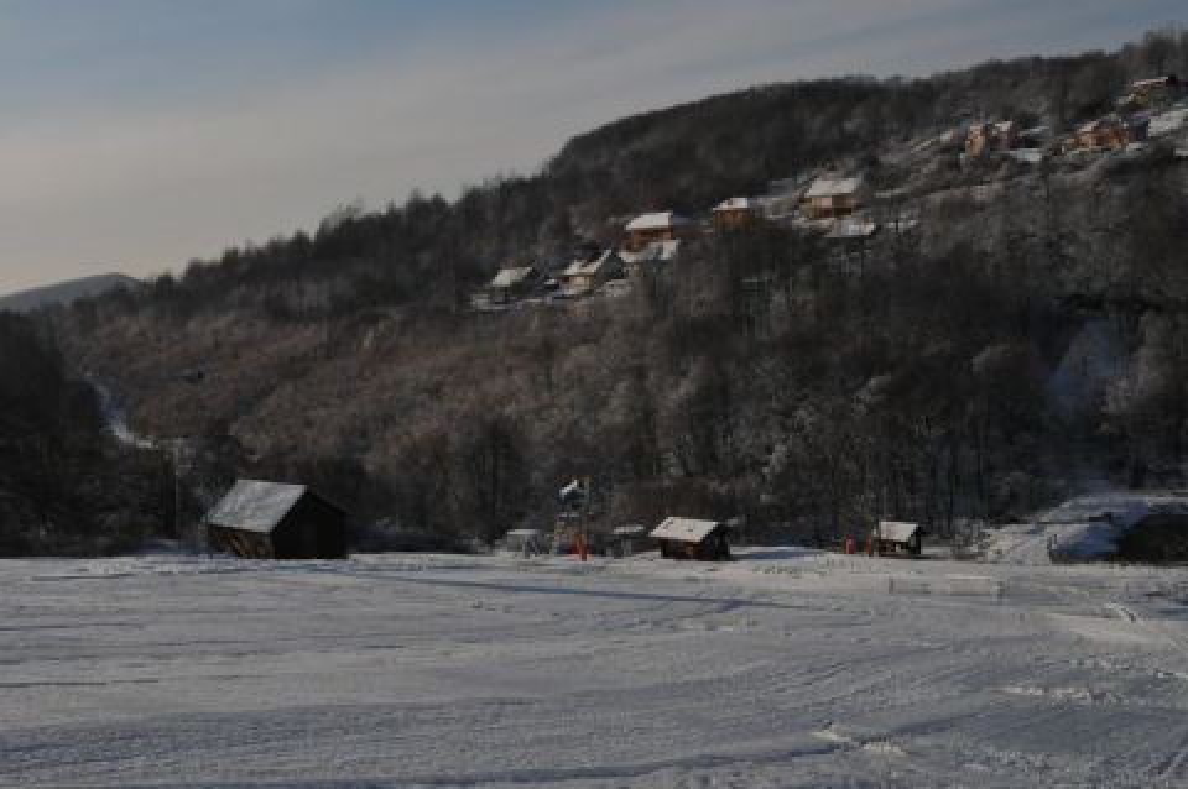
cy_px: 394
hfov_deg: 46.4
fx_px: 1385
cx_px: 594
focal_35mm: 42
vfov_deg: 31.8
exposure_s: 1/5000
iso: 1000
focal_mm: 28
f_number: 9
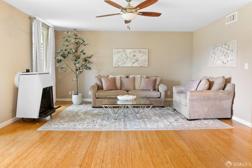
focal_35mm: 24
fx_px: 168
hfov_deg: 73.7
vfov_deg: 53.1
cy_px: 84
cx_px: 126
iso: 200
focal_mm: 24
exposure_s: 1/2
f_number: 8
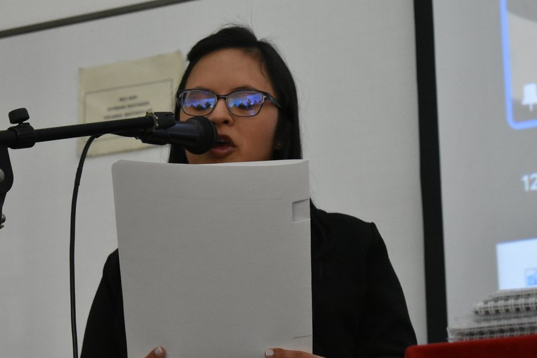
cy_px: 197
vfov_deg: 12.2
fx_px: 1681
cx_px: 234
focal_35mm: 113
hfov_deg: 18.1
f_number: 5.6
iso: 3600
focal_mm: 55
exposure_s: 1/60
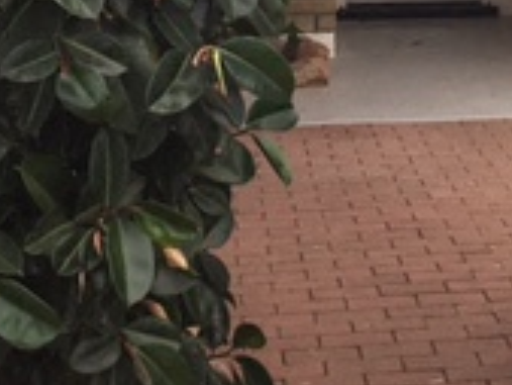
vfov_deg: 13.2
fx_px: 1628
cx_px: 491
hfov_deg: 17.5
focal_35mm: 110
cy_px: -67
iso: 25
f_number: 2.2
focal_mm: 4.15
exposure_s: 1/596
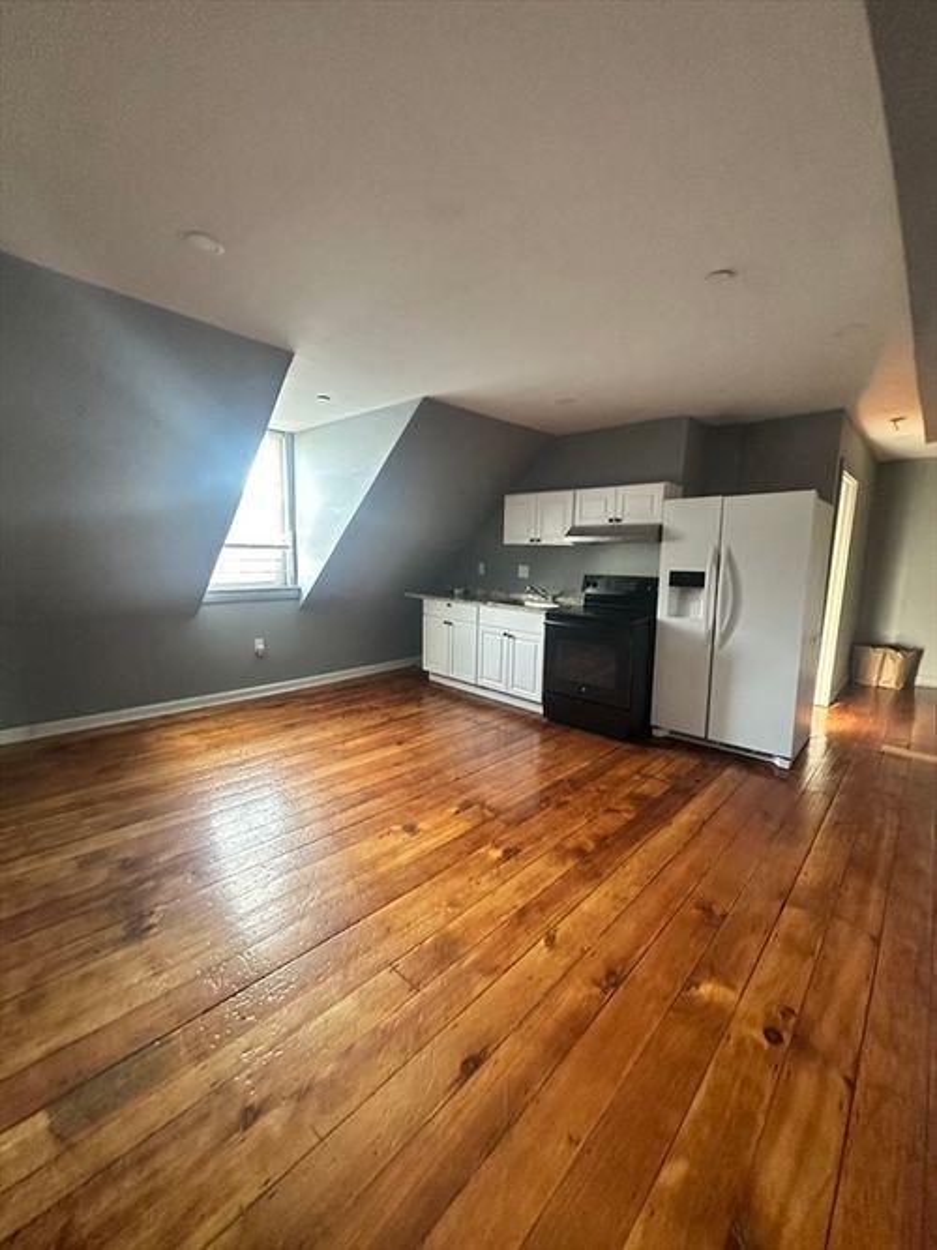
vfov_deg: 102.1
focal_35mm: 14
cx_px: 468
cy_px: 625
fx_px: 505
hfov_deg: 85.7
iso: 500
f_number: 2.2
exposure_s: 1/60
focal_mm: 2.22
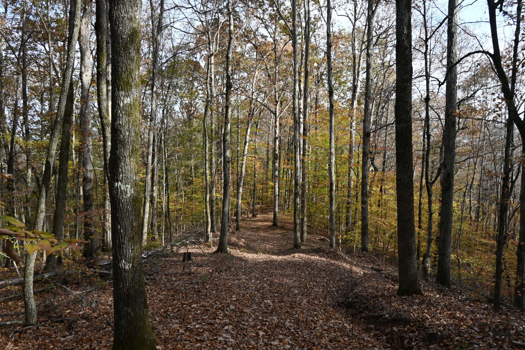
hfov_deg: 62.0
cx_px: 262
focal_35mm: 30
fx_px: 437
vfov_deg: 43.6
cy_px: 175
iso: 220
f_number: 5.6
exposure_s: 1/250
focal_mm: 20
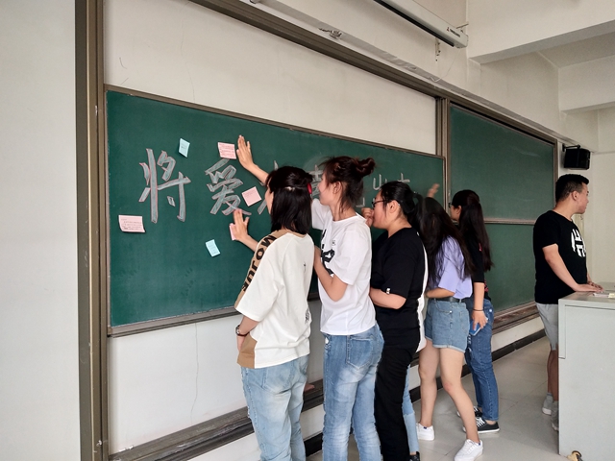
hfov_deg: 67.3
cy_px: 230
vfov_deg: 53.1
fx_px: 462
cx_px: 308
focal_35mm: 26
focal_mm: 3.88
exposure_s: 1/50
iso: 130
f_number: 2
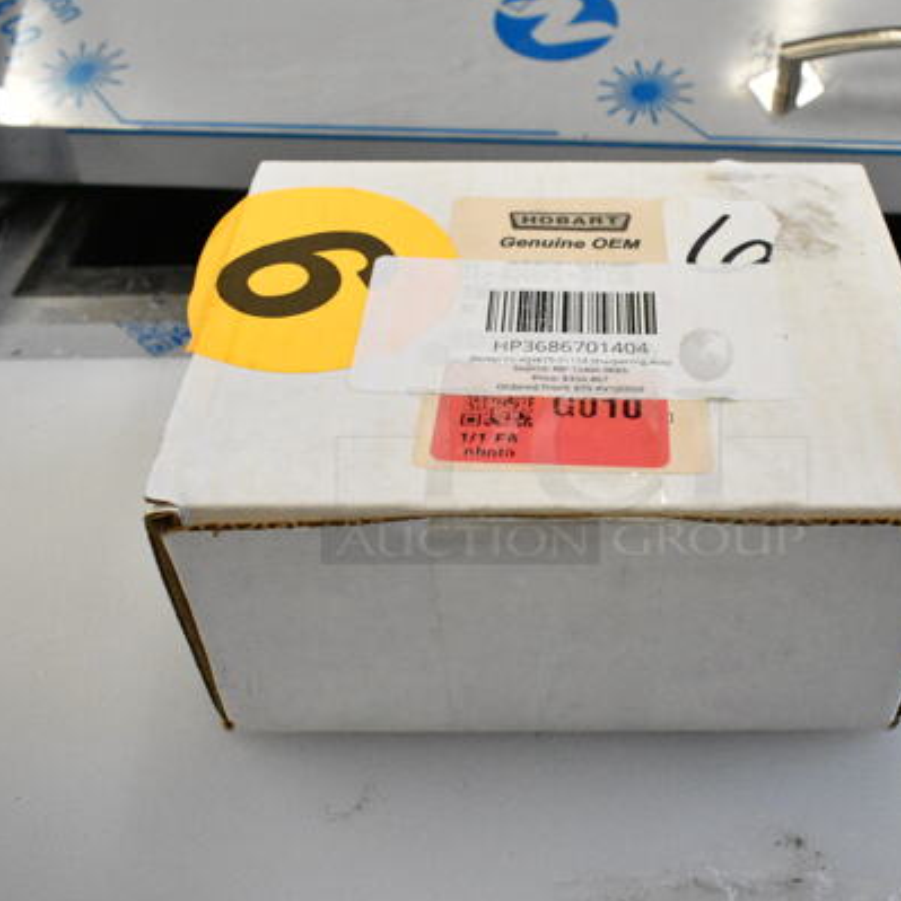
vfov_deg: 42.8
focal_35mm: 39
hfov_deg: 42.5
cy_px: 445
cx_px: 574
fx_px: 1148
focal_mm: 20
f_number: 7.1
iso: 6400
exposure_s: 1/320
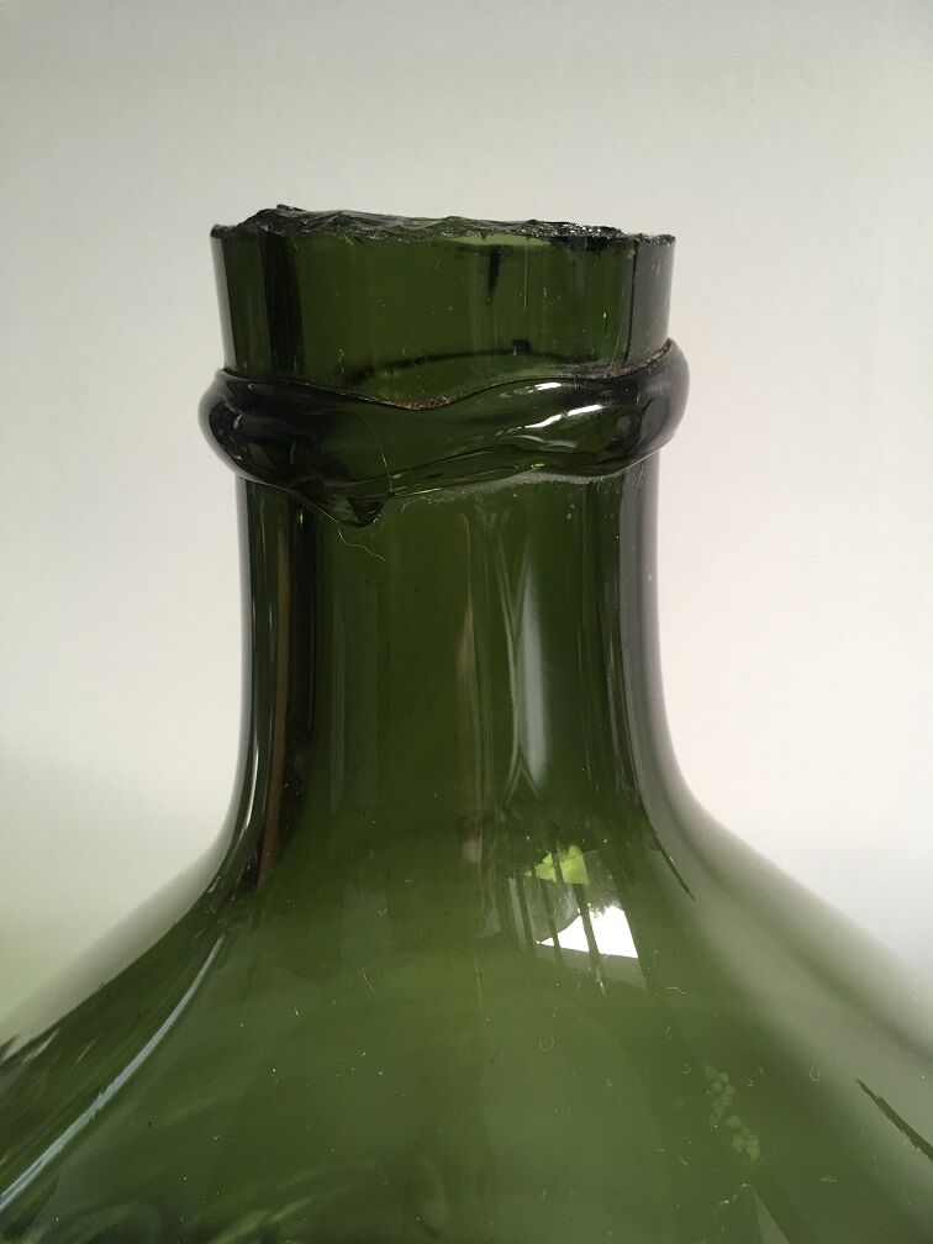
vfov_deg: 61.7
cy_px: 622
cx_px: 466
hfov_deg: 48.2
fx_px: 1042
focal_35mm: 29
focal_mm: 4.15
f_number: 2.2
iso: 125
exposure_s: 1/33
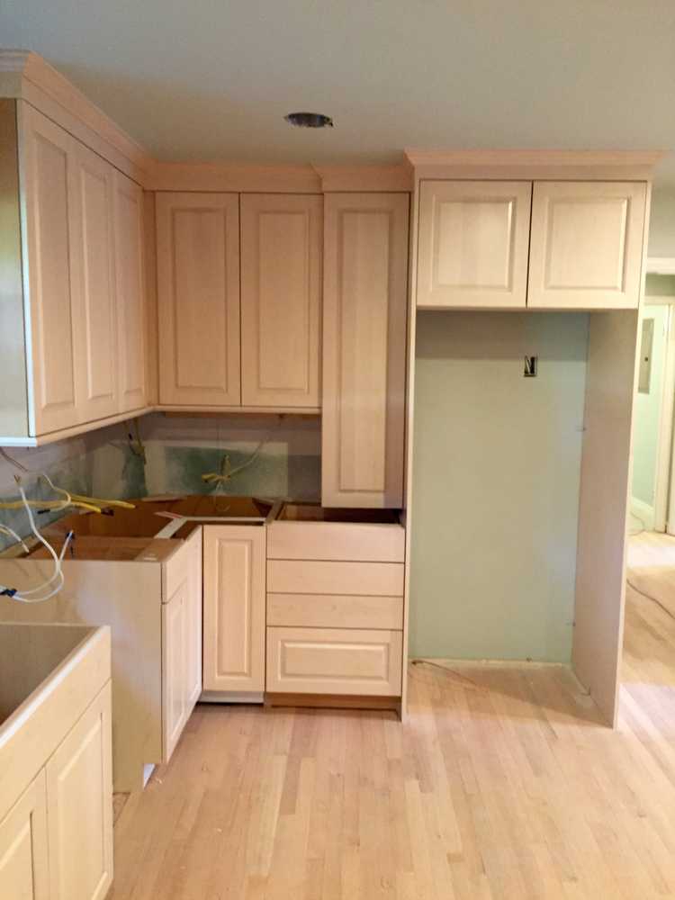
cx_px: 338
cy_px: 450
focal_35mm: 29
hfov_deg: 48.2
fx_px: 754
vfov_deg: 61.7
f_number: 2.2
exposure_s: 1/17
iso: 250
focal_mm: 4.15
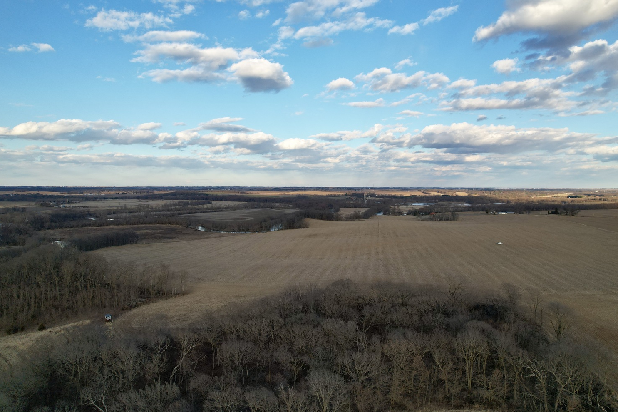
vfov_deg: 53.1
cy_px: 189
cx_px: 325
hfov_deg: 73.7
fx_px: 412
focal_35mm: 24
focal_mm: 8.38
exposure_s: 1/90
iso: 100
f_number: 2.8
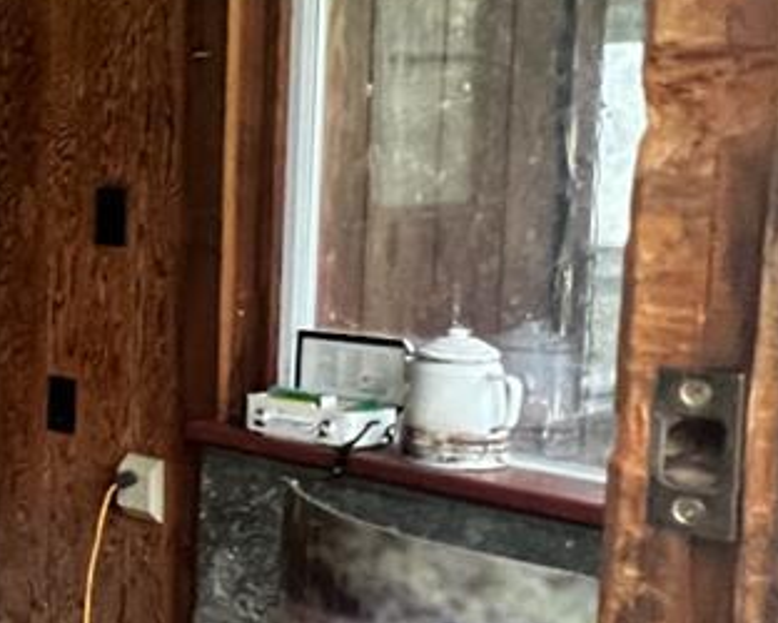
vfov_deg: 25.0
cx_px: -605
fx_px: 1405
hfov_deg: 21.3
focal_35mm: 61
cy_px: 319
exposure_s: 1/60
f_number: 1.8
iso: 400
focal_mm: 1.57
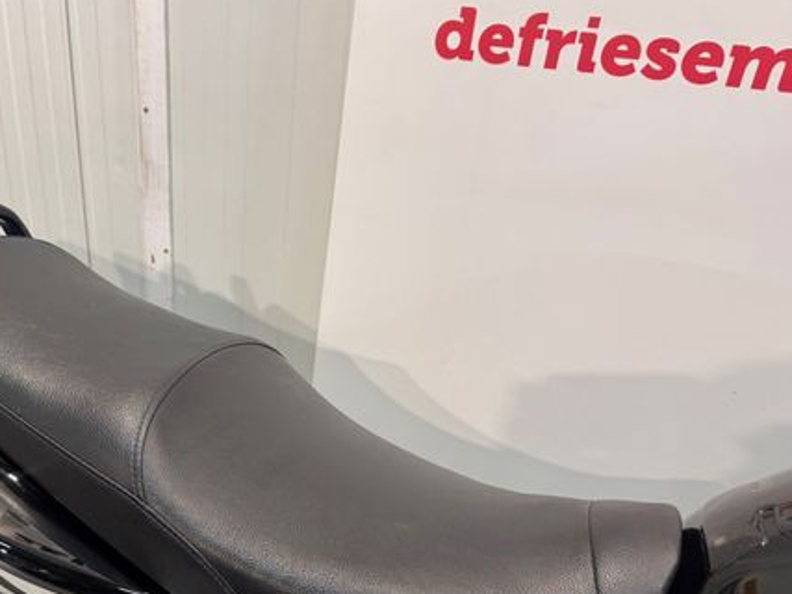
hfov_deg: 49.7
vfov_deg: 38.7
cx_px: 217
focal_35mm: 36
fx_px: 823
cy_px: 436
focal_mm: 6.76
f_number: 1.78
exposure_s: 1/50
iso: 320
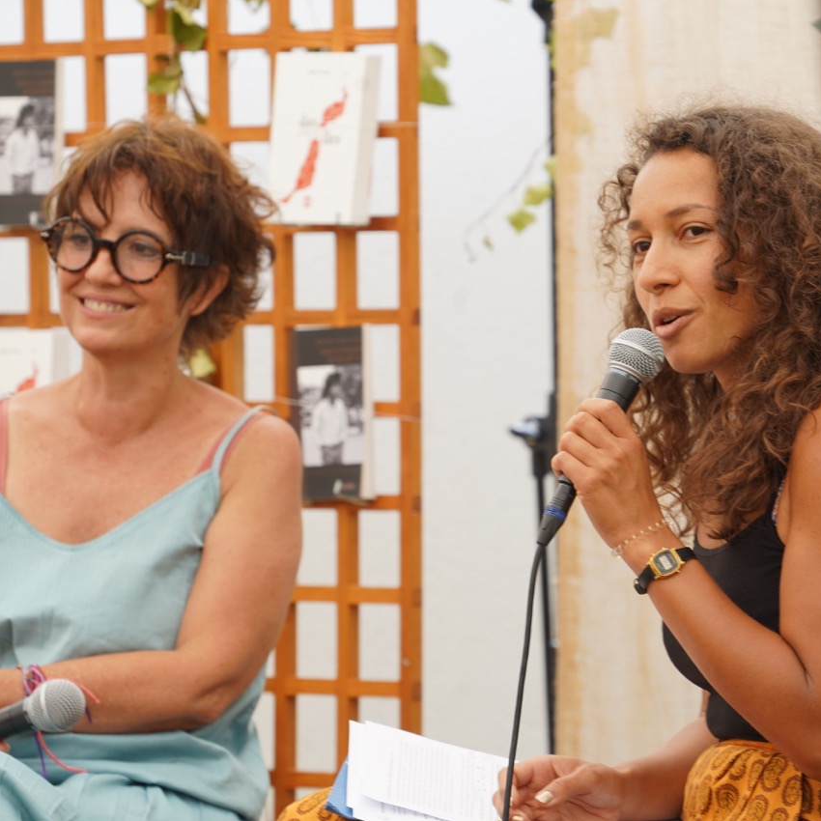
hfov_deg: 6.1
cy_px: 410
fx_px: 7728
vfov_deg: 6.1
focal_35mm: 288
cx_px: 447
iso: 125
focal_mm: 225
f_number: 7.1
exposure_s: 1/80
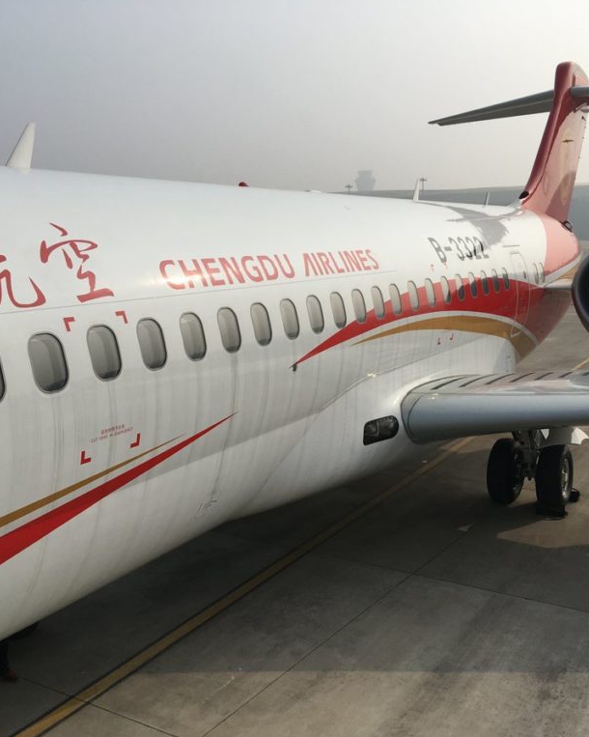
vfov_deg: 47.9
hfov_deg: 39.1
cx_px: 312
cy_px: 368
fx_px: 828
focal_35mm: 38
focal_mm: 4.15
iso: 25
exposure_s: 1/3344
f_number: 2.2
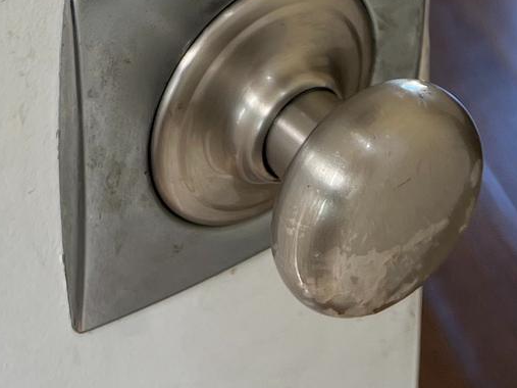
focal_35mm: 105
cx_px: 219
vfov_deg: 12.6
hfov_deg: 18.7
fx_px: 1568
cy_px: -355
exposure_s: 1/120
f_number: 1.5
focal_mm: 5.7
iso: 50
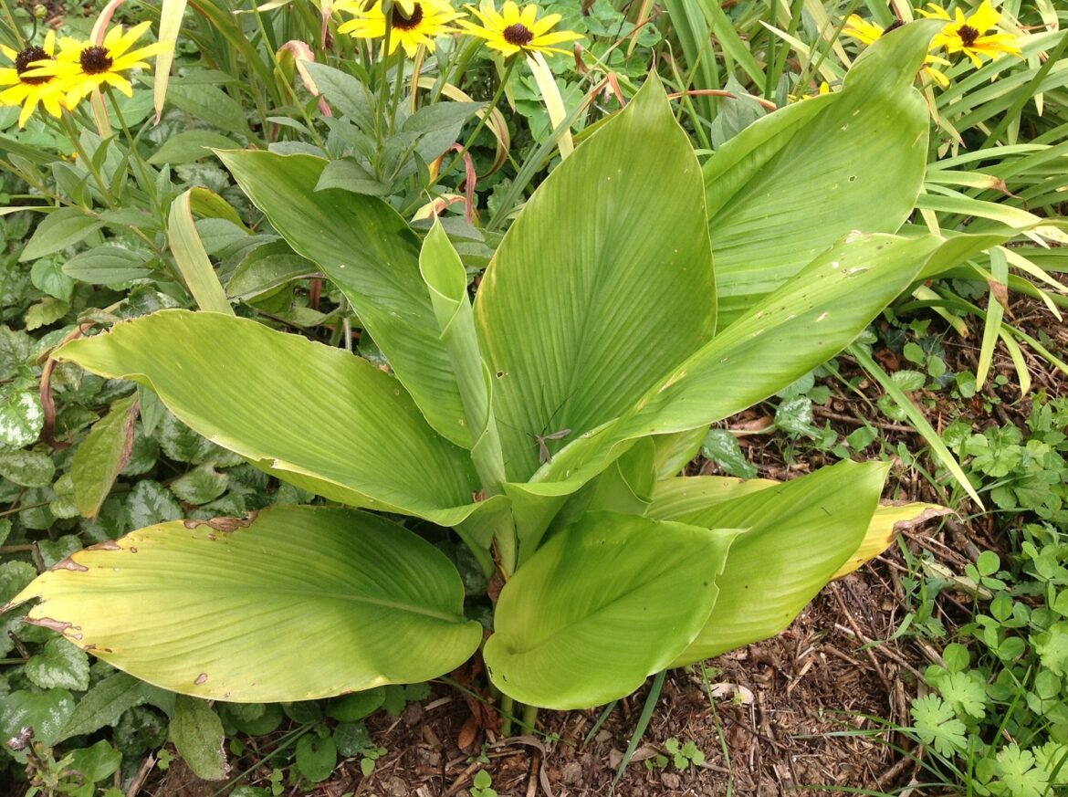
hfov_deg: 52.7
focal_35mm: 35
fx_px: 1078
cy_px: 398
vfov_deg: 40.6
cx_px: 534
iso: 50
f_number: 2.4
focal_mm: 4.28
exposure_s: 1/329
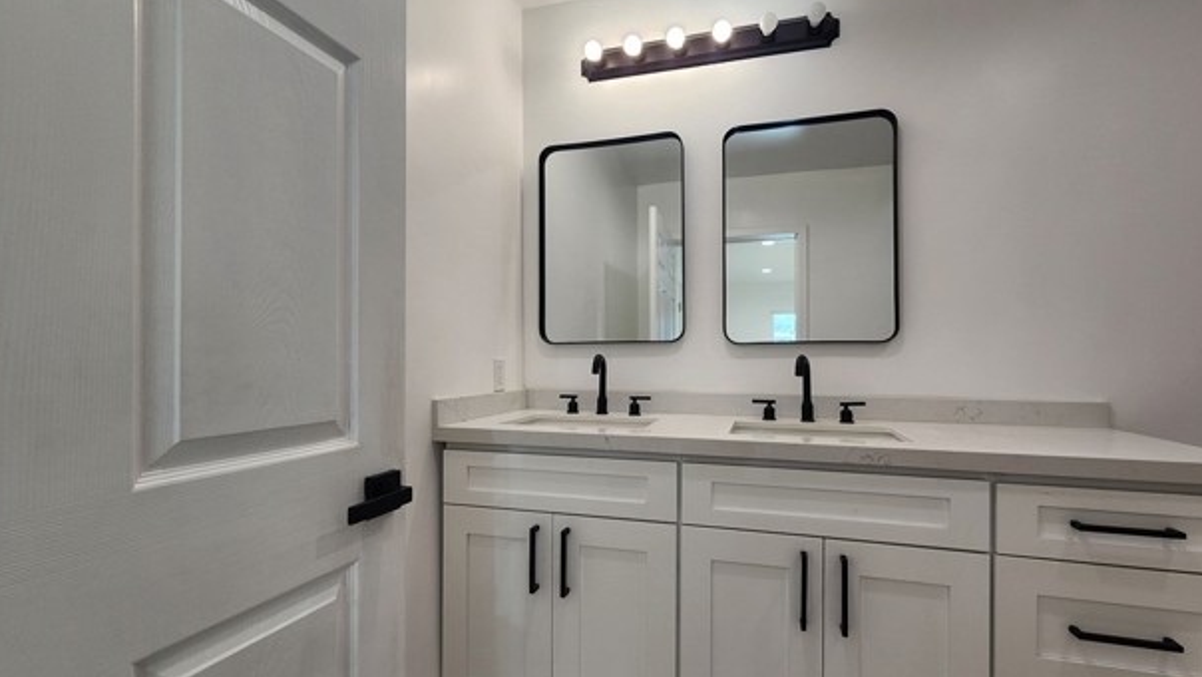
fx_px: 478
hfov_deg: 103.0
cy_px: 360
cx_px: 619
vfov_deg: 70.5
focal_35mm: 15
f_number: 2.2
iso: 50
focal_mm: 2.2
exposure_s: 1/127
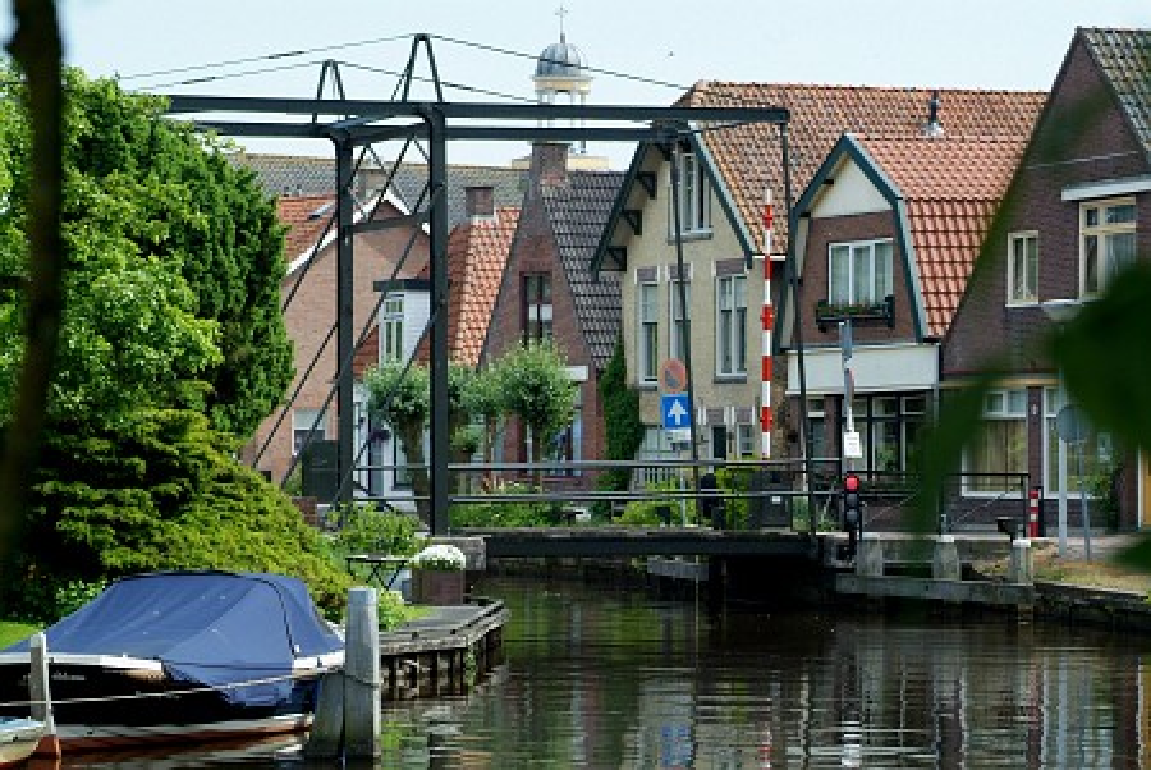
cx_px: 576
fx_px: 4096
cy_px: 385
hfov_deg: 16.0
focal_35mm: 128
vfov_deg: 10.7
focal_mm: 85
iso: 400
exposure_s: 1/250
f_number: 9.5
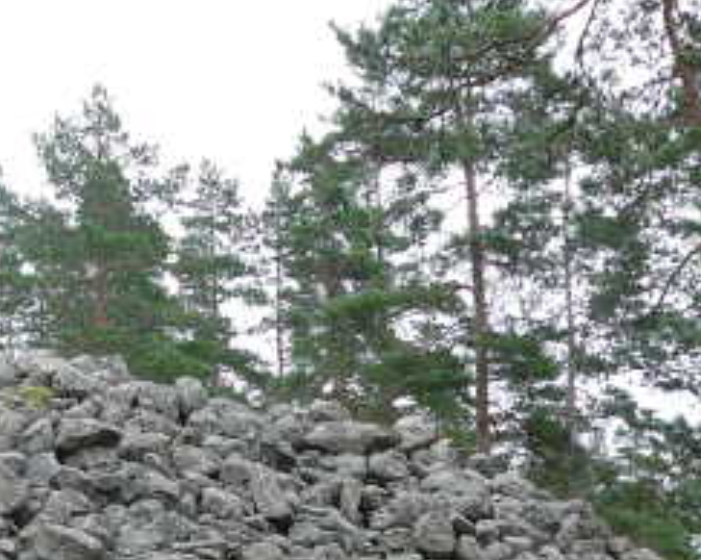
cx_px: 107
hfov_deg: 20.9
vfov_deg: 16.5
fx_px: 1866
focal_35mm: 90
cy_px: 618
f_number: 2.8
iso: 80
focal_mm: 5.2
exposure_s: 1/200
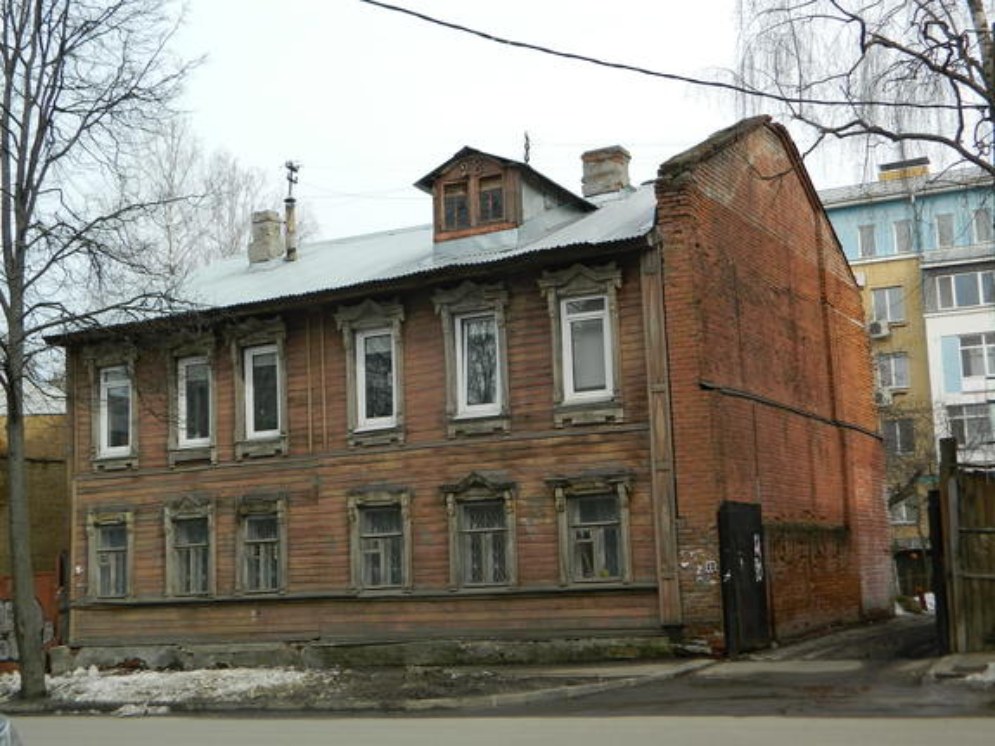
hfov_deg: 40.4
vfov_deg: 30.9
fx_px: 1351
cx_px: 498
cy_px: 373
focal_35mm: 47
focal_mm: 8.4
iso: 80
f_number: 3.6
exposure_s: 1/400
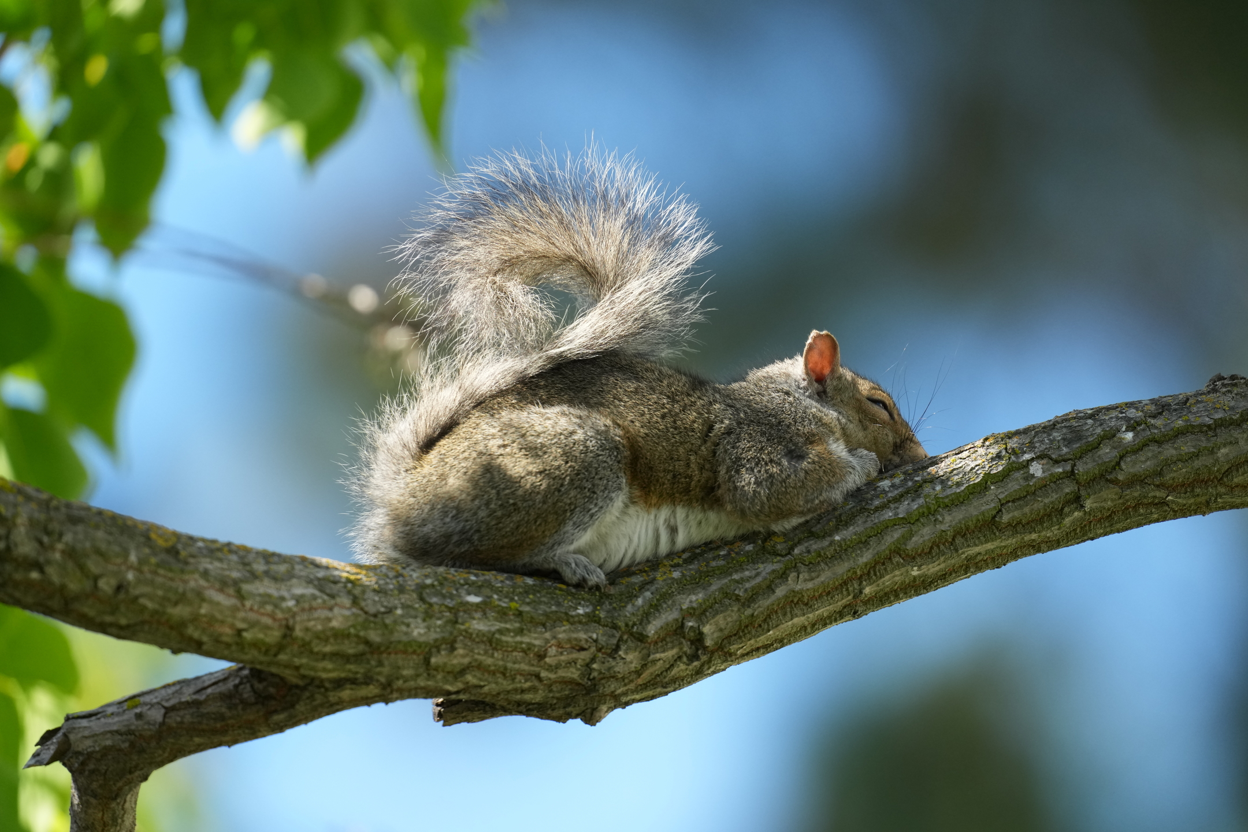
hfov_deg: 3.4
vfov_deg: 2.3
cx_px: 624
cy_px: 416
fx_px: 20798
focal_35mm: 600
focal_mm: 600
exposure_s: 1/1600
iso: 1600
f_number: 5.6
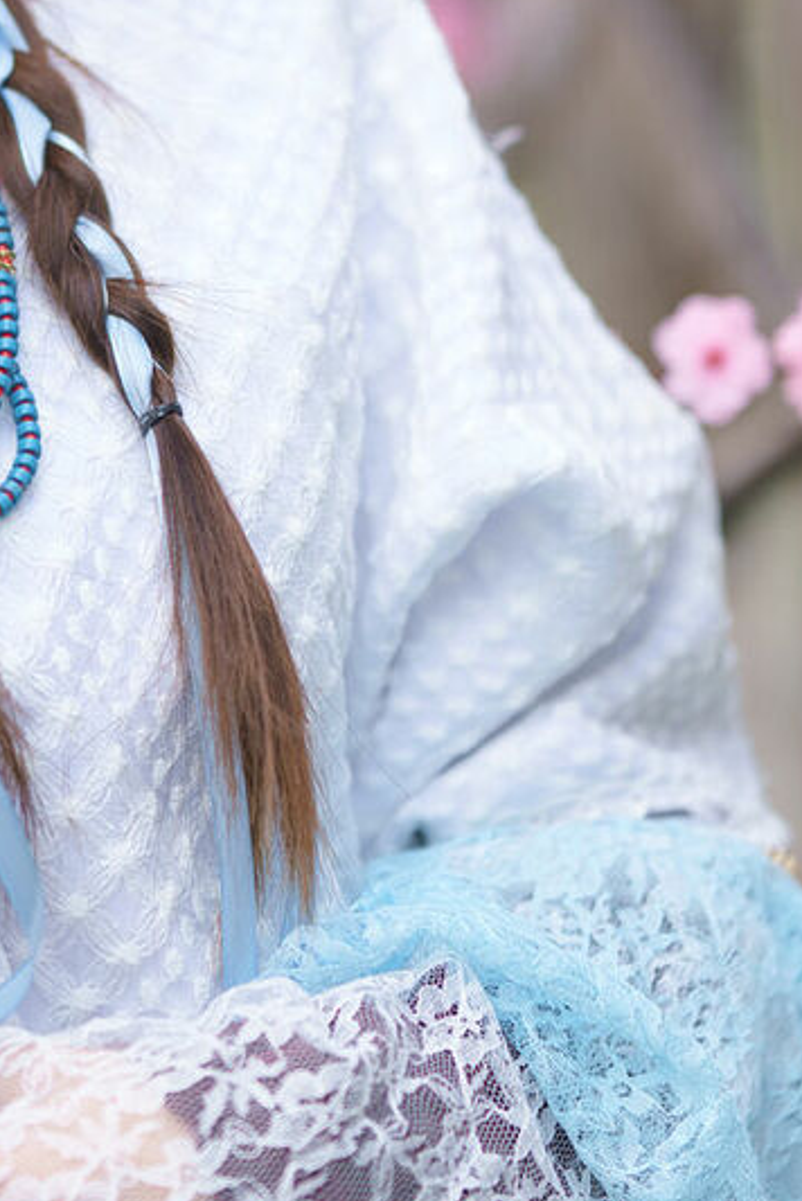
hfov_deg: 5.5
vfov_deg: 8.2
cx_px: 9
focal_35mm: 251
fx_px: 8376
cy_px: 89
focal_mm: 85
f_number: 1.4
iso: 100
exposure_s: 1/640
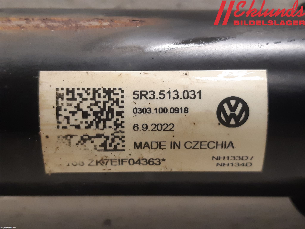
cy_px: 114
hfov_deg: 67.3
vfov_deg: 53.1
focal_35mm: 26
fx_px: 229
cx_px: 152
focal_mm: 3.93
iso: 200
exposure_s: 1/50
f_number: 1.7
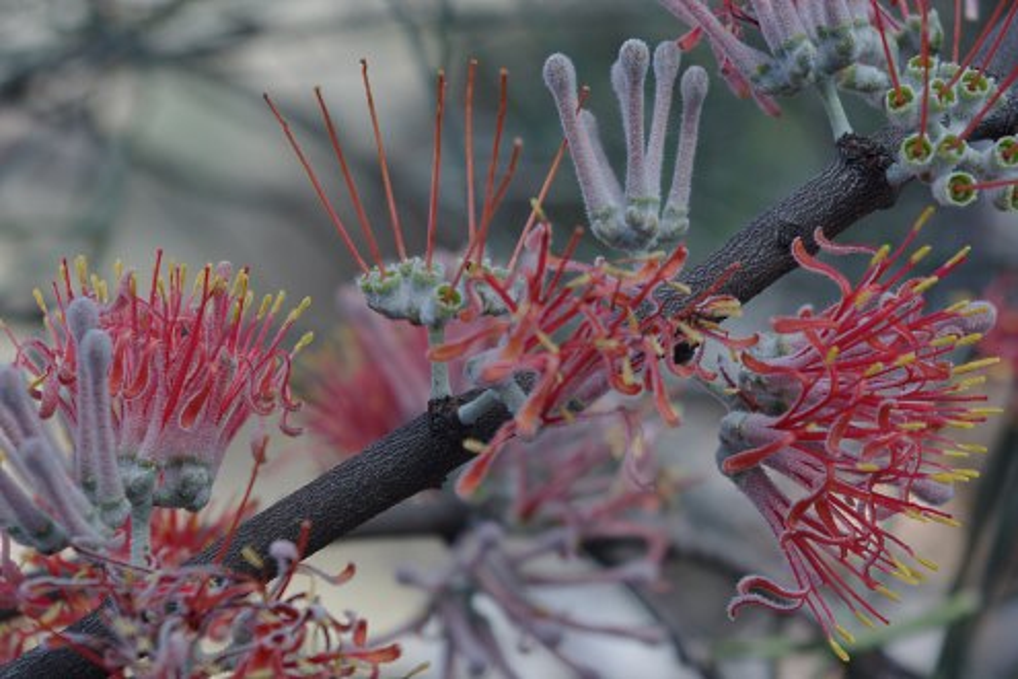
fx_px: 2319
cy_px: 340
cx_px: 509
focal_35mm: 82
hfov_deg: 24.8
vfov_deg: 16.7
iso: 200
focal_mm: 55
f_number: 8
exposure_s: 1/125
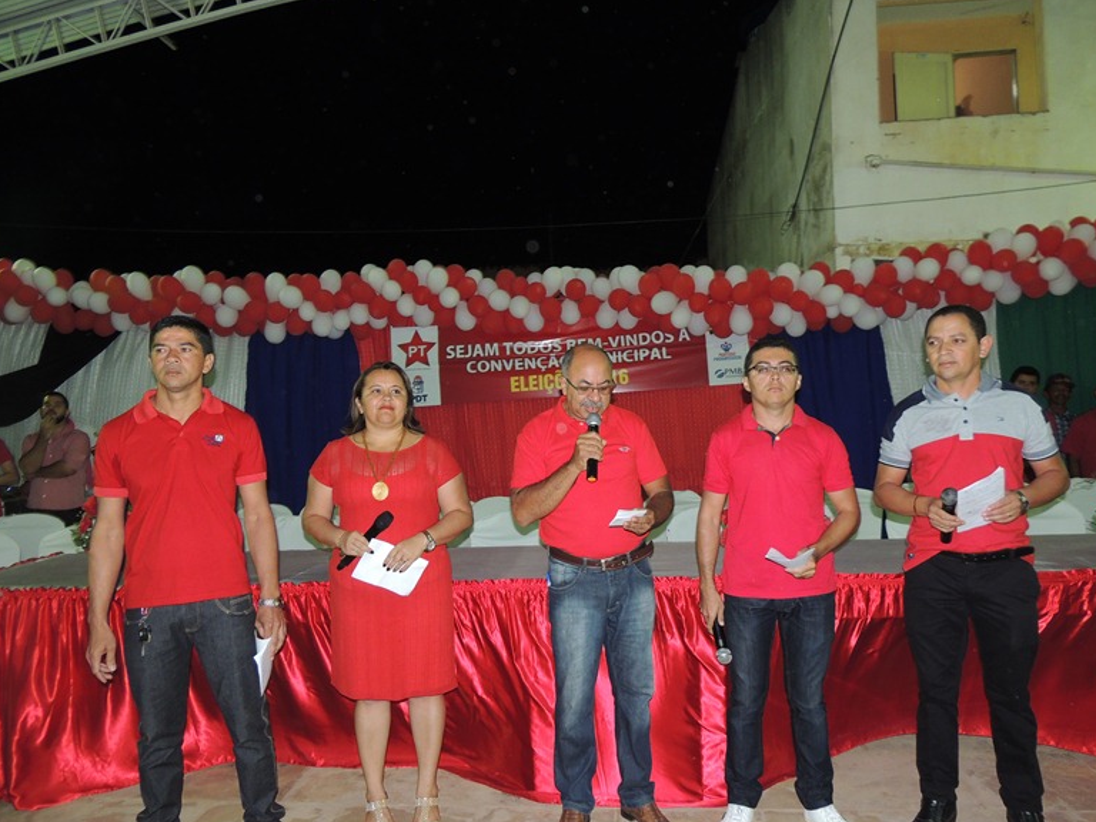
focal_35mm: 25
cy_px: 420
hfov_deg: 69.4
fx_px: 792
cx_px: 541
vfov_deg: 54.9
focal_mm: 4.3
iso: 220
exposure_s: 1/30
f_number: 3
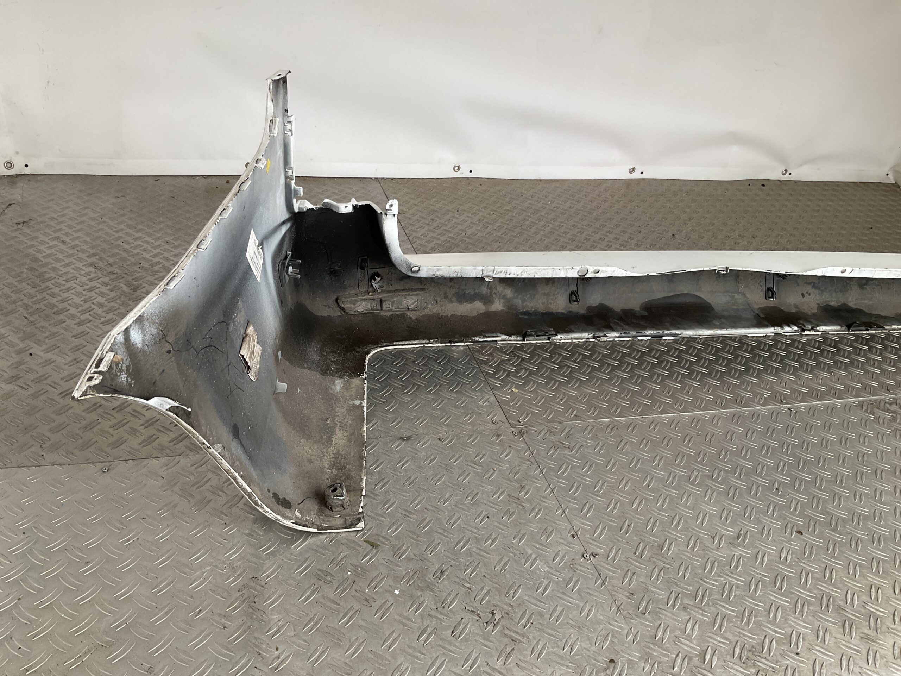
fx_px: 755
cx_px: 450
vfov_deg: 48.2
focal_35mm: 29
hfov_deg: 61.7
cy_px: 338
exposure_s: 1/50
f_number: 1.8
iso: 40
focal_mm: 3
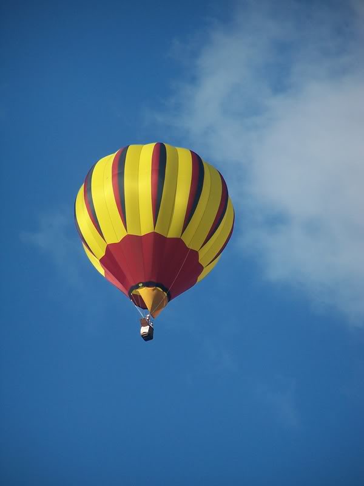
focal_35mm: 380
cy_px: 243
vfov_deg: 5.2
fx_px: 5328
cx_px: 182
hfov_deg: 3.9
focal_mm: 63
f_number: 3.7
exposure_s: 1/500
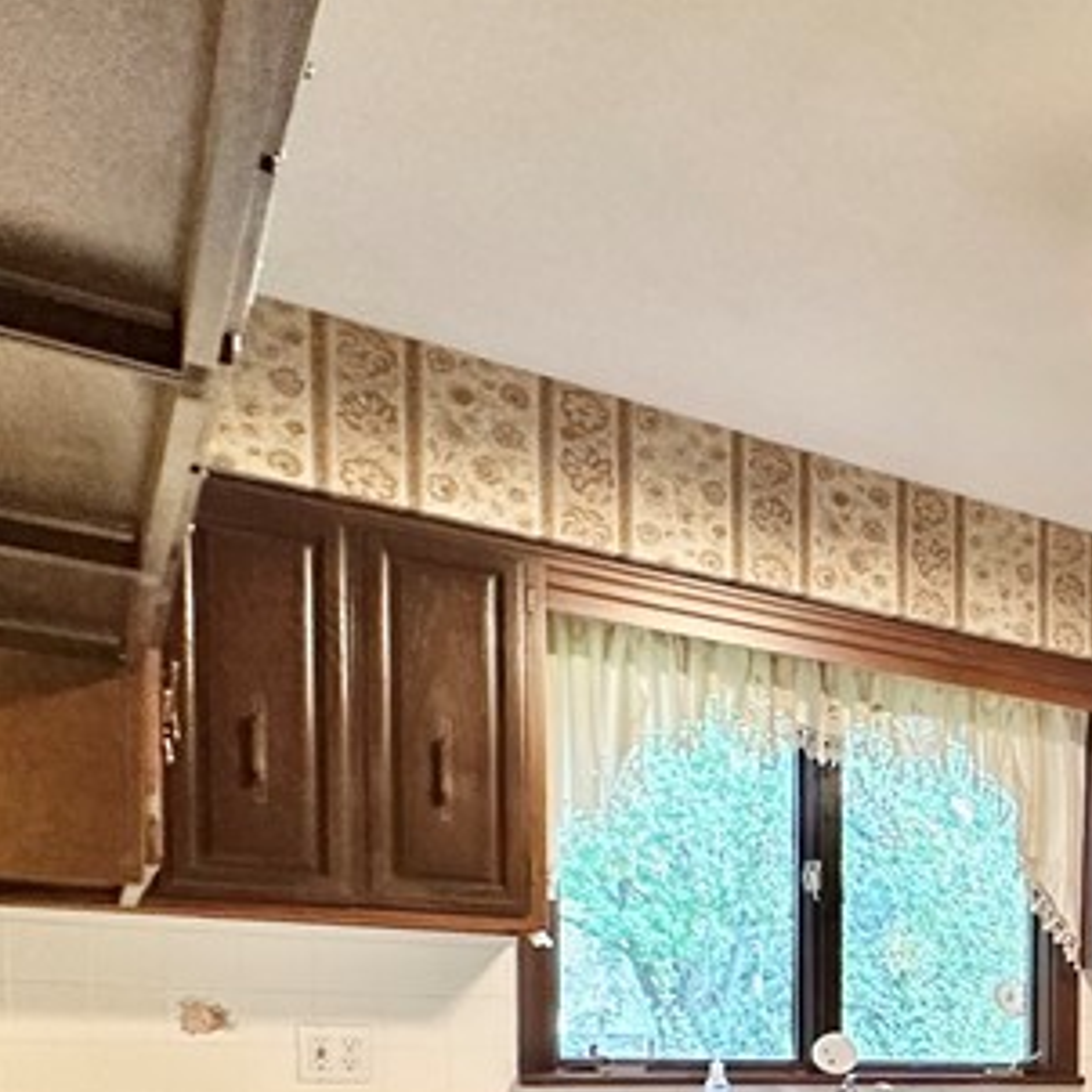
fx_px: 1499
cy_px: 1117
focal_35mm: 42
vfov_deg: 35.7
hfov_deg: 29.8
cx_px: 1497
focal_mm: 2.22
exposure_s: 1/60
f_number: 2.2
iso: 400
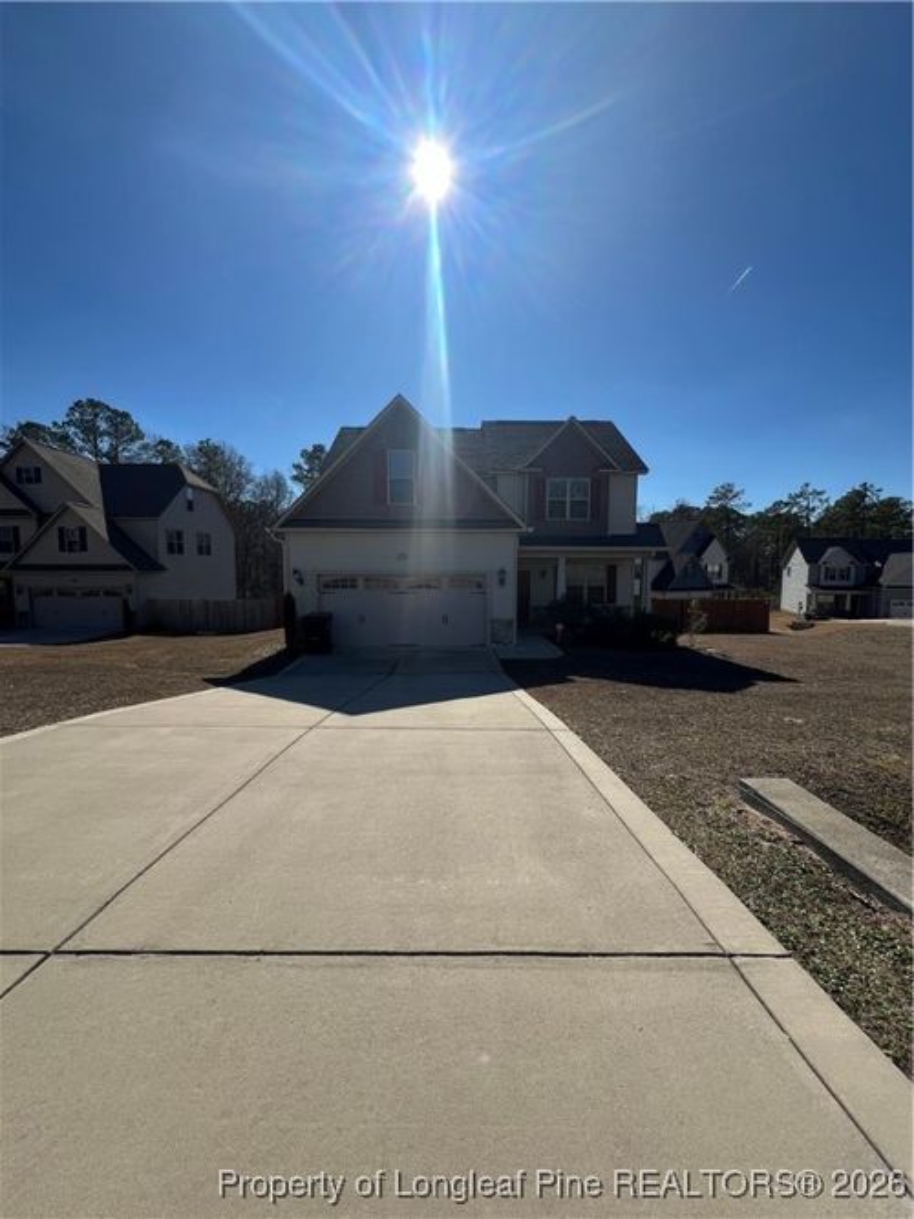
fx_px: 458
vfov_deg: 106.2
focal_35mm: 13
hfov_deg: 89.9
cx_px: 457
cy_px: 610
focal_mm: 1.57
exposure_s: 1/2950
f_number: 1.8
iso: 32
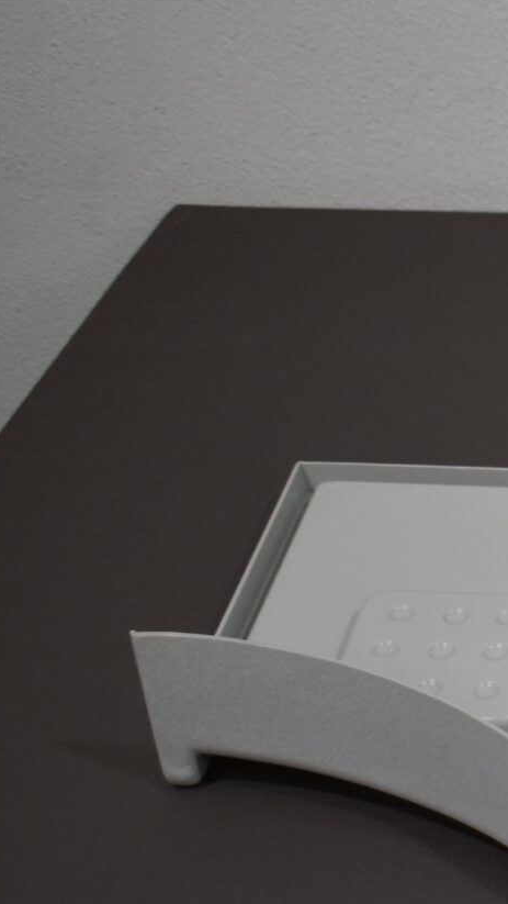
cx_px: 1234
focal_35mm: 103
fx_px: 2457
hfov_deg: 10.2
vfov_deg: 20.8
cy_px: 552
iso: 450
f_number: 3.8
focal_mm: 21
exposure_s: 1/250
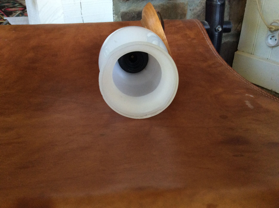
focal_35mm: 32
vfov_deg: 44.1
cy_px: 104
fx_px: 258
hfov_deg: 56.9
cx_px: 140
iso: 160
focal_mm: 3.3
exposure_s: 1/25
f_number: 2.4
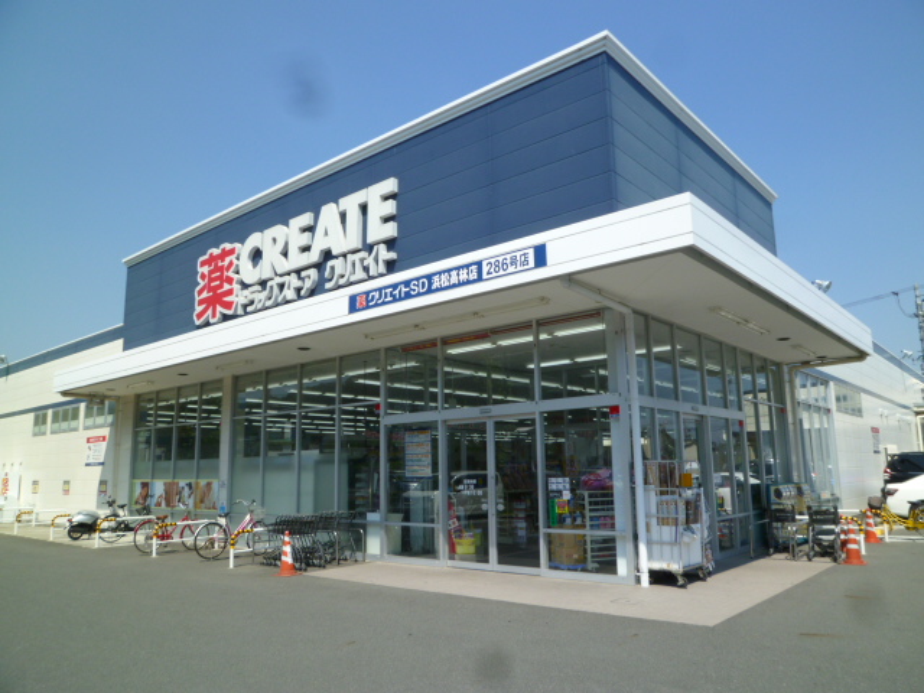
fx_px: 667
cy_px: 346
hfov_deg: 69.4
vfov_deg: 54.9
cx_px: 462
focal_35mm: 25
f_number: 4.5
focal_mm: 4.5
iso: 80
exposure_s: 1/500
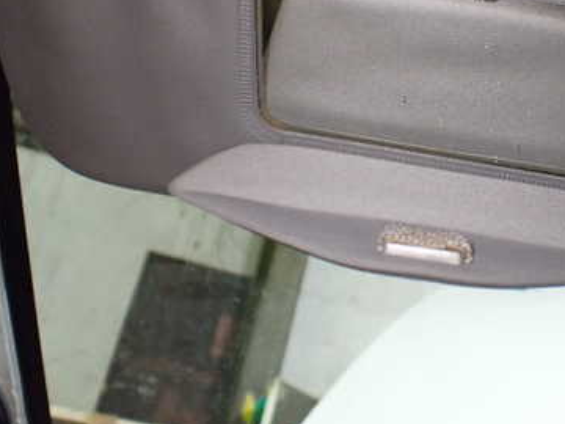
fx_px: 816
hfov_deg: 37.0
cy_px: 133
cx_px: 441
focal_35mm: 50
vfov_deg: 28.9
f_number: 2.3
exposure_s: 1/80
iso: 800
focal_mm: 5.4
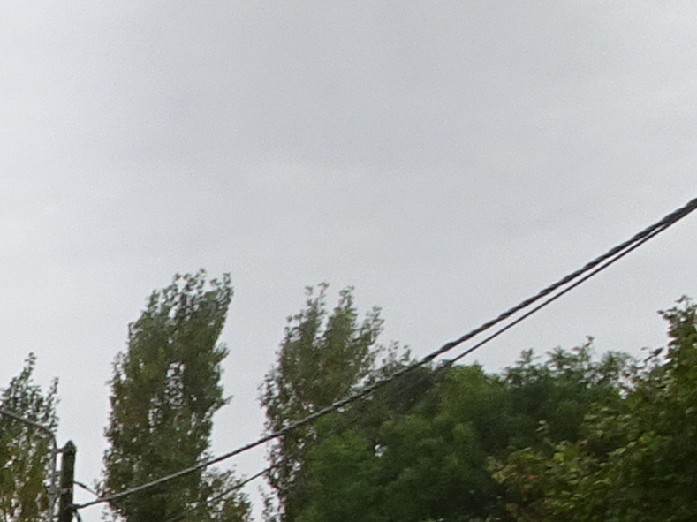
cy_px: 1181
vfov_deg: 9.1
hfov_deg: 11.5
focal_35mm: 149
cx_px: -822
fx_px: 2999
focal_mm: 4.1
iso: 80
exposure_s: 1/80
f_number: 3.5
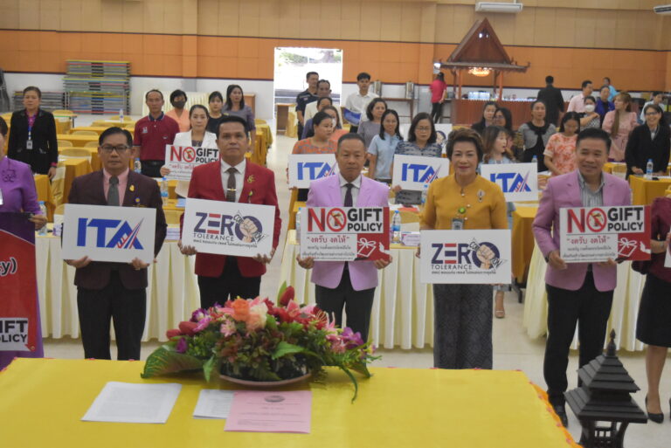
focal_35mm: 54
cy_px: 224
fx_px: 1007
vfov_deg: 25.1
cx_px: 336
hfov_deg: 36.9
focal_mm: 36
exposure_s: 1/160
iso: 6400
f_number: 4.8
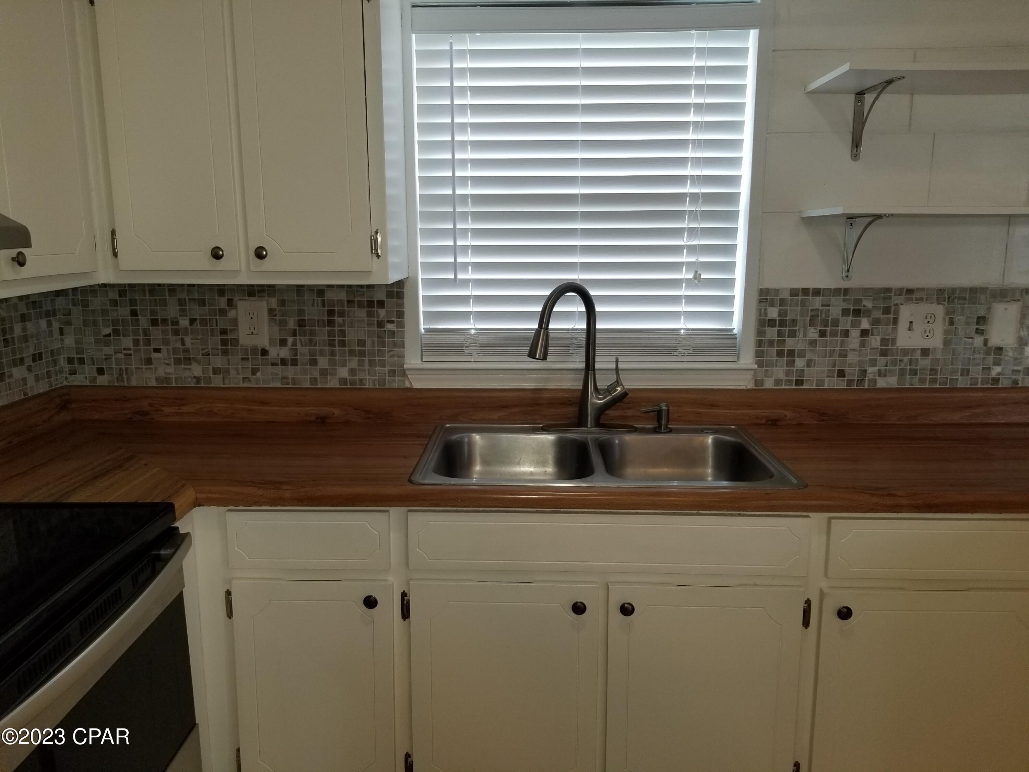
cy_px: 386
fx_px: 773
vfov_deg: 53.1
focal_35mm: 26
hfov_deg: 67.3
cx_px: 514
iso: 100
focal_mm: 4.25
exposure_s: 1/60
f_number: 1.7
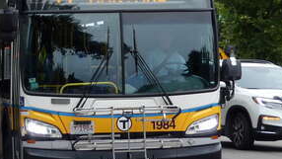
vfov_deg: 6.5
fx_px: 1391
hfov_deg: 11.5
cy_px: 59
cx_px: 75
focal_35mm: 186
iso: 160
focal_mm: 10.9
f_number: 4.3
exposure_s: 1/80
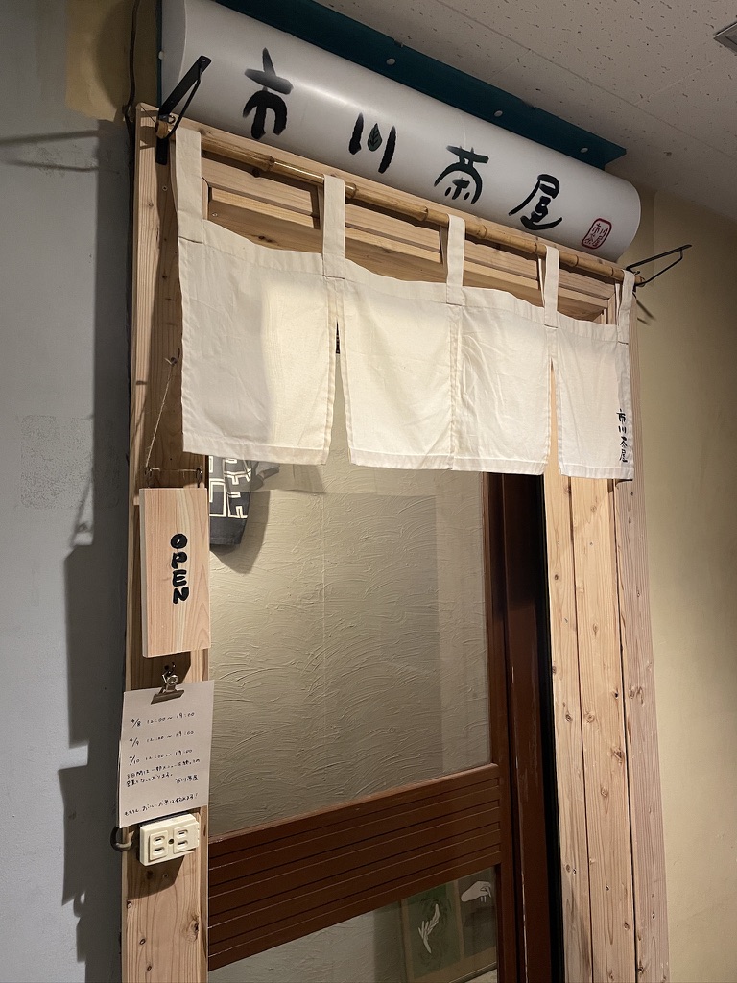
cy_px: 492
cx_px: 368
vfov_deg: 67.3
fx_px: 738
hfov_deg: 53.1
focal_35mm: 26
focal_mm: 4.2
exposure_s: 1/50
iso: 320
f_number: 1.6
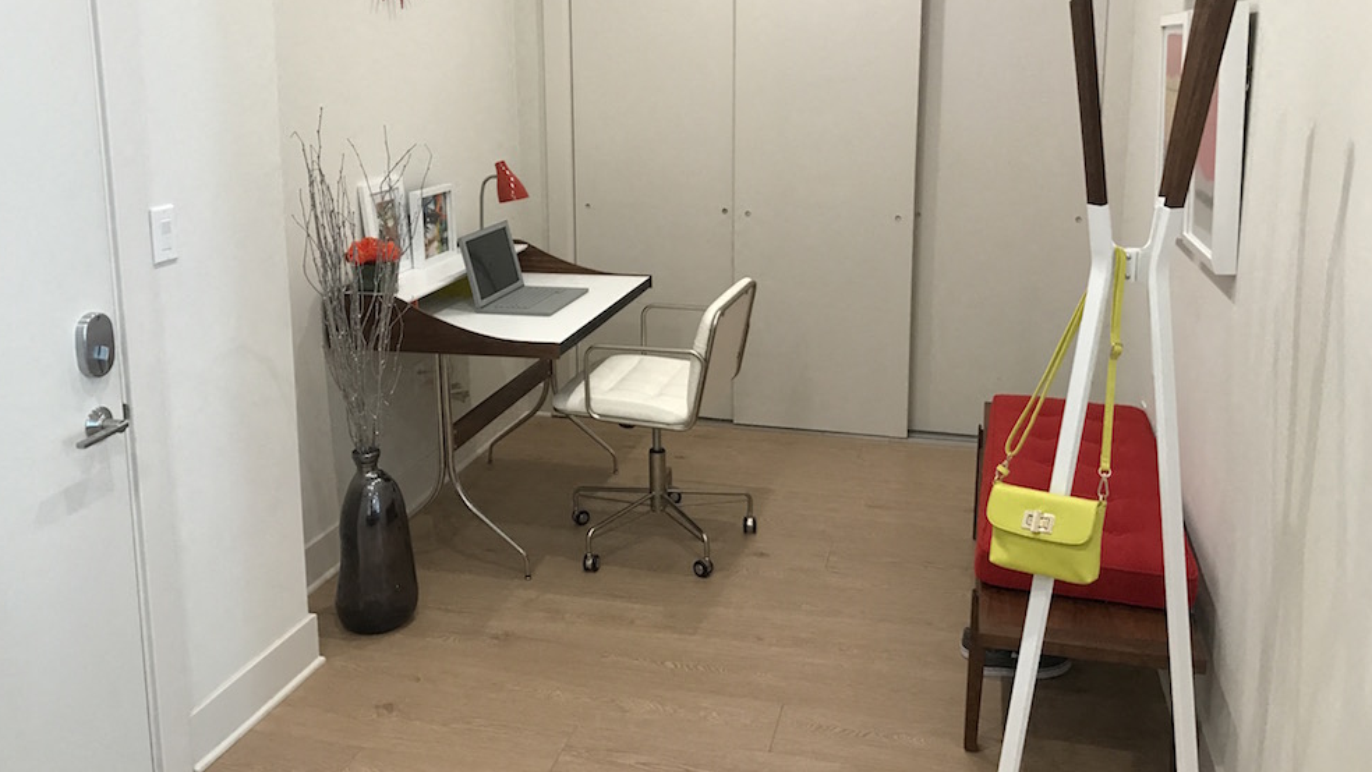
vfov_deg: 37.5
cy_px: 269
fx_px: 1128
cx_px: 690
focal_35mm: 31
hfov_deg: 62.6
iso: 40
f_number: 1.8
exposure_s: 1/20
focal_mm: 3.99
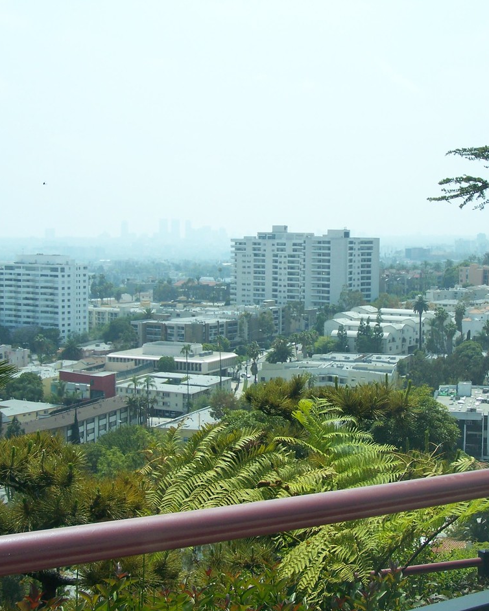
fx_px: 1032
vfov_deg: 33.0
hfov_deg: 26.5
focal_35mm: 57
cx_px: 329
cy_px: 311
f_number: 2.9
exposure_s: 1/1000
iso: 80
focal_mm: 7.1
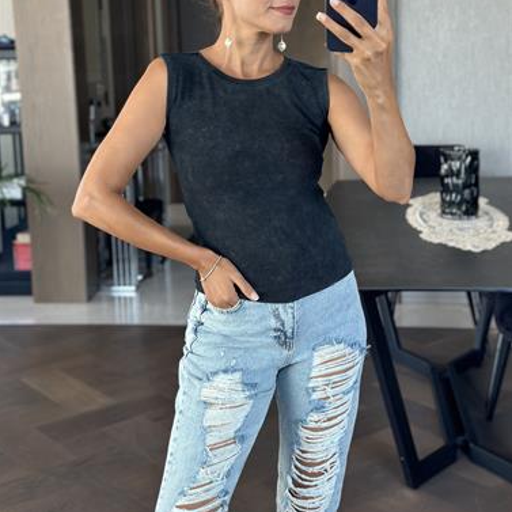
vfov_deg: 29.9
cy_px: 179
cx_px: 255
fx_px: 954
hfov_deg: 30.0
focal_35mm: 57
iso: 125
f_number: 1.78
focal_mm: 6.86
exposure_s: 1/86
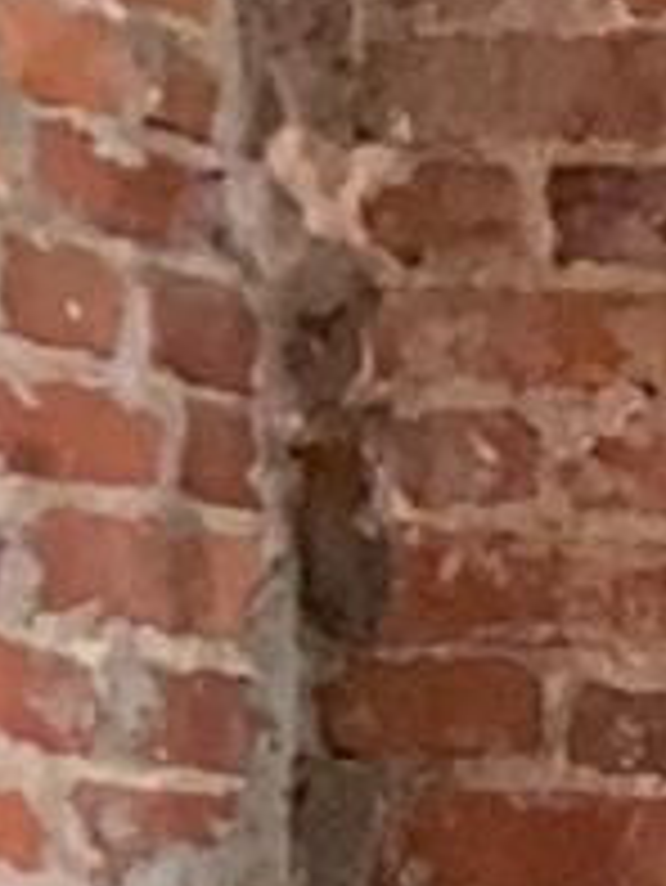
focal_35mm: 270
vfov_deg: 6.9
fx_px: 6919
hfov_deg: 4.1
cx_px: 4414
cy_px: 2271
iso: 32
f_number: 1.8
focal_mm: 4.25
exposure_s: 1/18
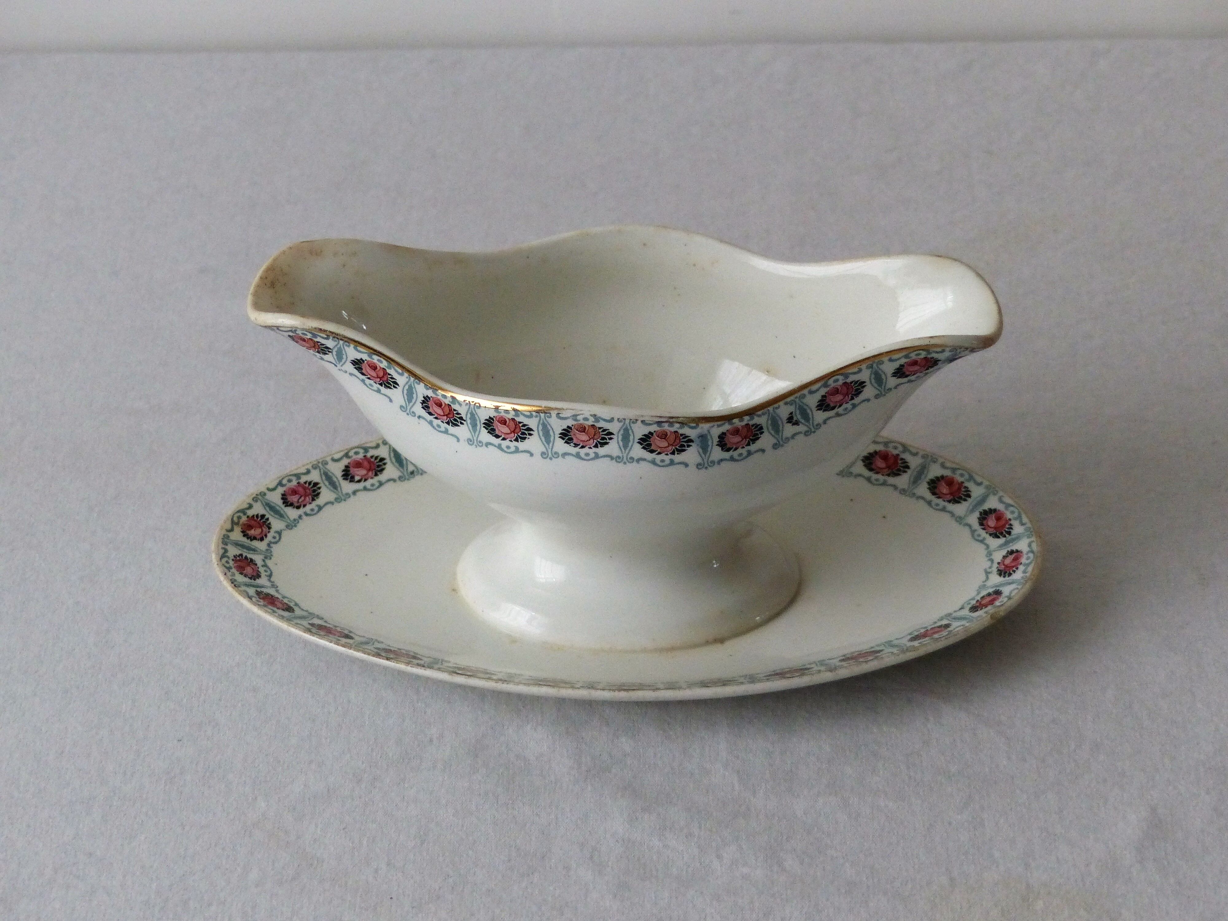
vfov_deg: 11.6
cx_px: 614
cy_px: 460
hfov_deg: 15.4
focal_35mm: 128
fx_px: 4541
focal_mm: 20.9
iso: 400
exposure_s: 1/60
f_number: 2.8
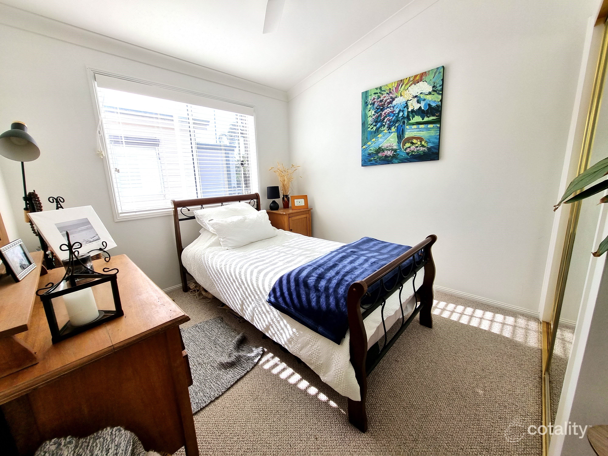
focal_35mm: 13
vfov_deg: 89.9
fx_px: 228
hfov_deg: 106.2
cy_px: 228
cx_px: 304
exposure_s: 1/277
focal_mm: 1.74
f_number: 2.2
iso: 50
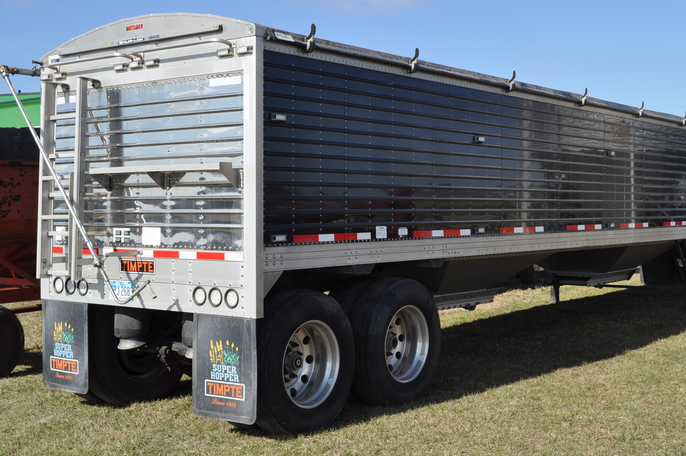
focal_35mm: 51
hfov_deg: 38.9
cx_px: 379
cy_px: 202
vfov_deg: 26.4
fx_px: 971
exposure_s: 1/320
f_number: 9
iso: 200
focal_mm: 26
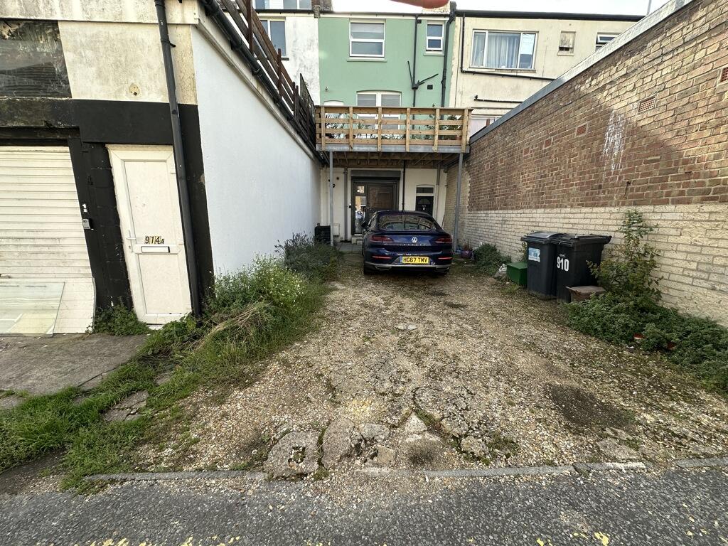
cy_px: 273
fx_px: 294
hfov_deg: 102.1
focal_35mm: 14
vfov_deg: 85.7
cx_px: 364
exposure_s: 1/344
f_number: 2.2
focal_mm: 2.22
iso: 40
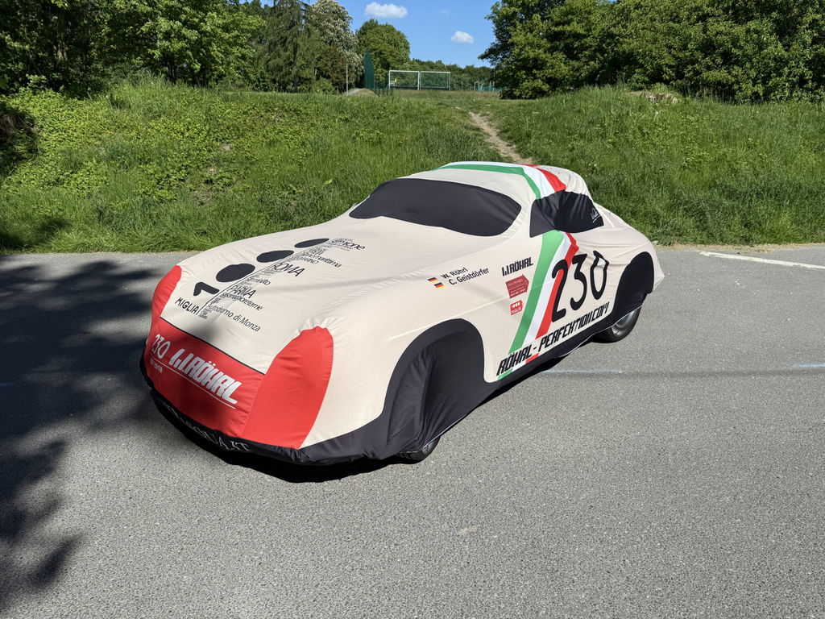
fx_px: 572
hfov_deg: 71.6
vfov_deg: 56.8
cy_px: 310
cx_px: 412
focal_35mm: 24
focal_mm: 6.76
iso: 80
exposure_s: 1/8130
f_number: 1.78
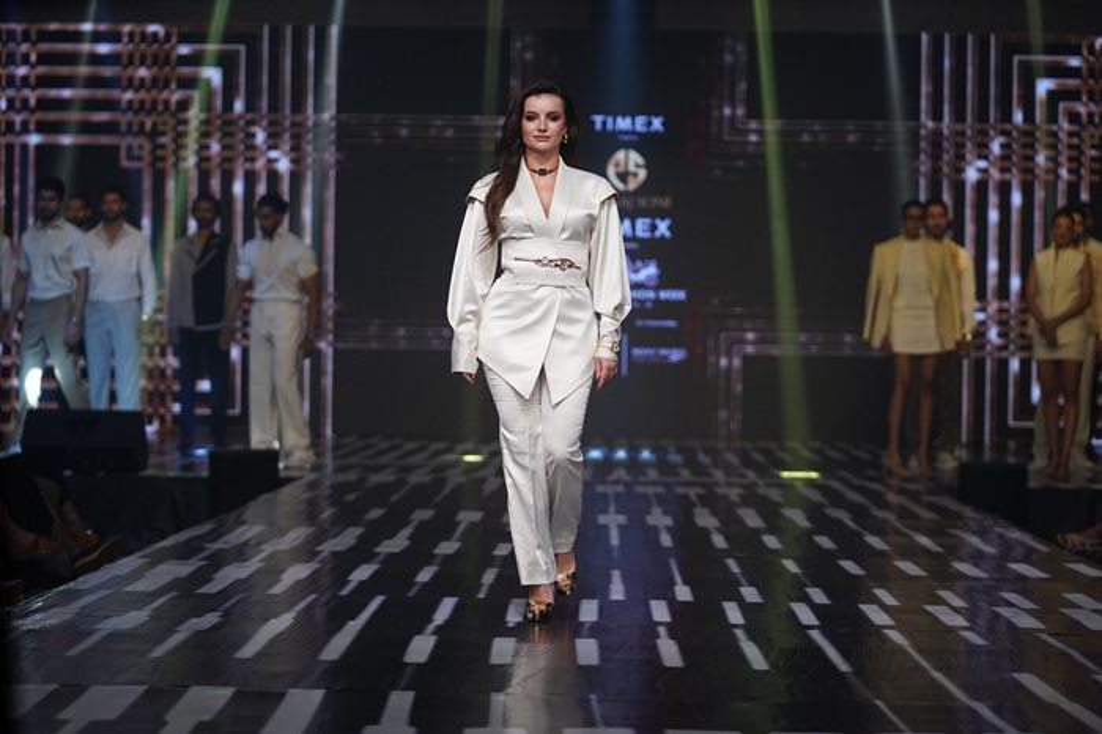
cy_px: 367
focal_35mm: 95
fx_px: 2907
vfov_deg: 14.4
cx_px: 551
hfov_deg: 21.5
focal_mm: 95
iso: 1600
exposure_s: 1/800
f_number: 2.8
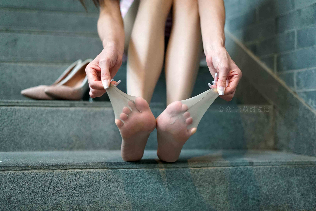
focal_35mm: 50
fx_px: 439
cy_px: 106
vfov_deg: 27.0
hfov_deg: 39.6
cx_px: 158
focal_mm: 50
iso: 3200
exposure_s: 1/320
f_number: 1.8
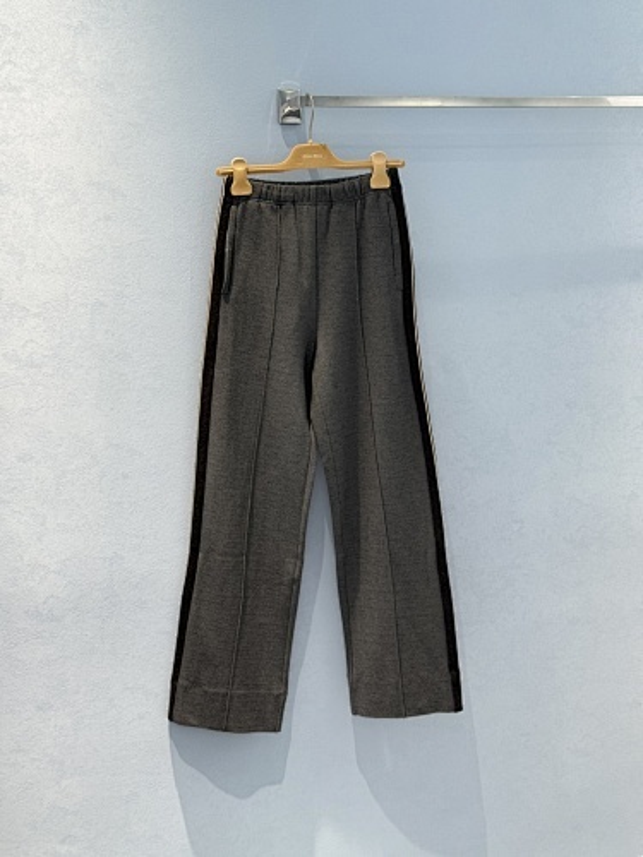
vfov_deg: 39.7
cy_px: 428
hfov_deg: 30.3
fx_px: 1189
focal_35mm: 48
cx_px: 322
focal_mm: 6.76
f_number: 1.78
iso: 100
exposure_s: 1/113
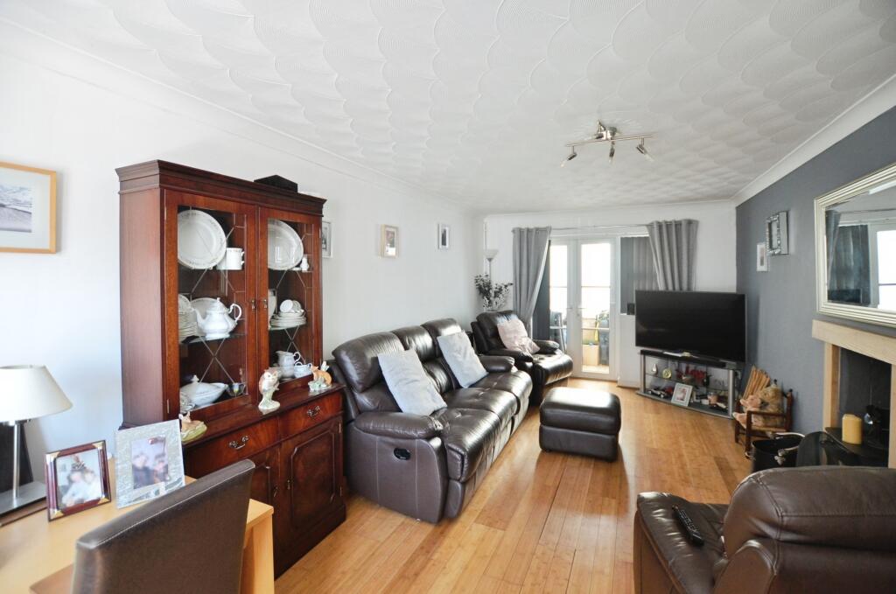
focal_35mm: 15
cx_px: 448
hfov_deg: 100.5
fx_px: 373
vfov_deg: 77.1
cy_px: 297
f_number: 3.5
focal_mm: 10
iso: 800
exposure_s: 1/30
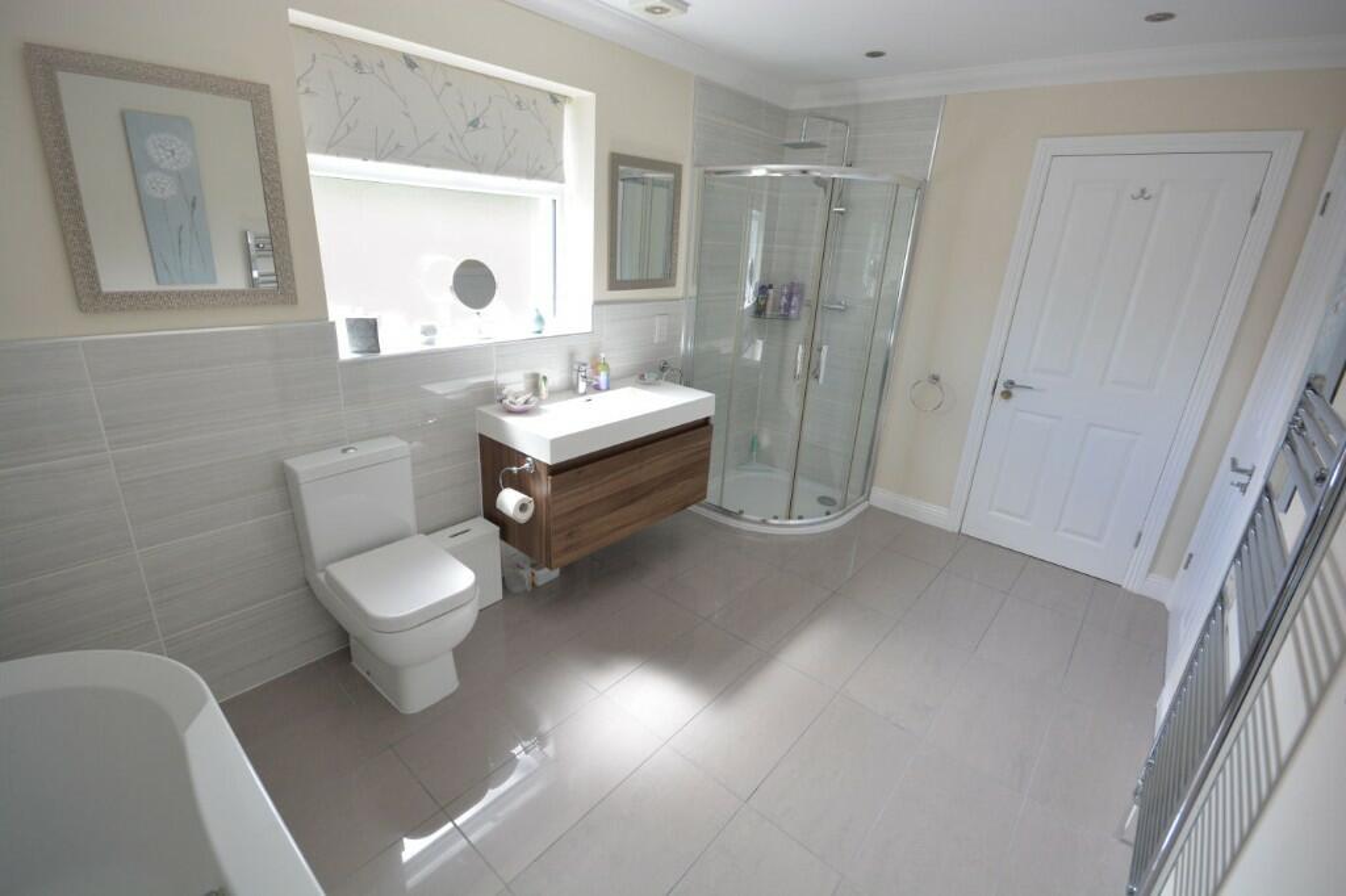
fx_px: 561
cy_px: 448
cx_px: 673
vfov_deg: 77.3
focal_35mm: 15
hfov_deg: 100.4
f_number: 8
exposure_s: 1/40
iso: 400
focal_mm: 10
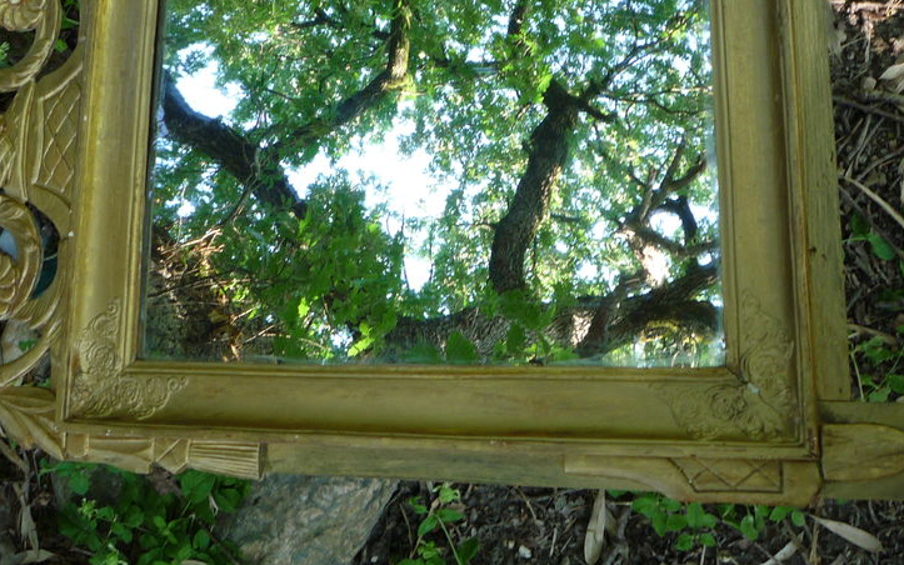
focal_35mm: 44
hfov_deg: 45.3
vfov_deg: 28.9
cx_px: 451
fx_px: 1084
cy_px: 155
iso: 125
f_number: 3.3
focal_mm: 5.2
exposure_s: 1/30
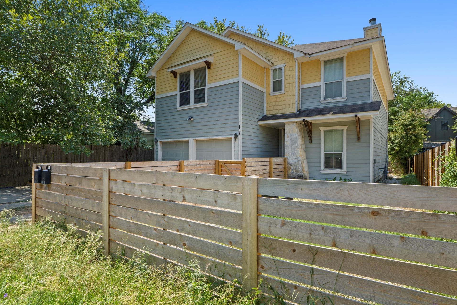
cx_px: 241
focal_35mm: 16
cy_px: 158
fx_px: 203
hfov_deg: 96.6
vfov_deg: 73.7
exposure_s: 1/20
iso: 250
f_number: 11
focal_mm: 10
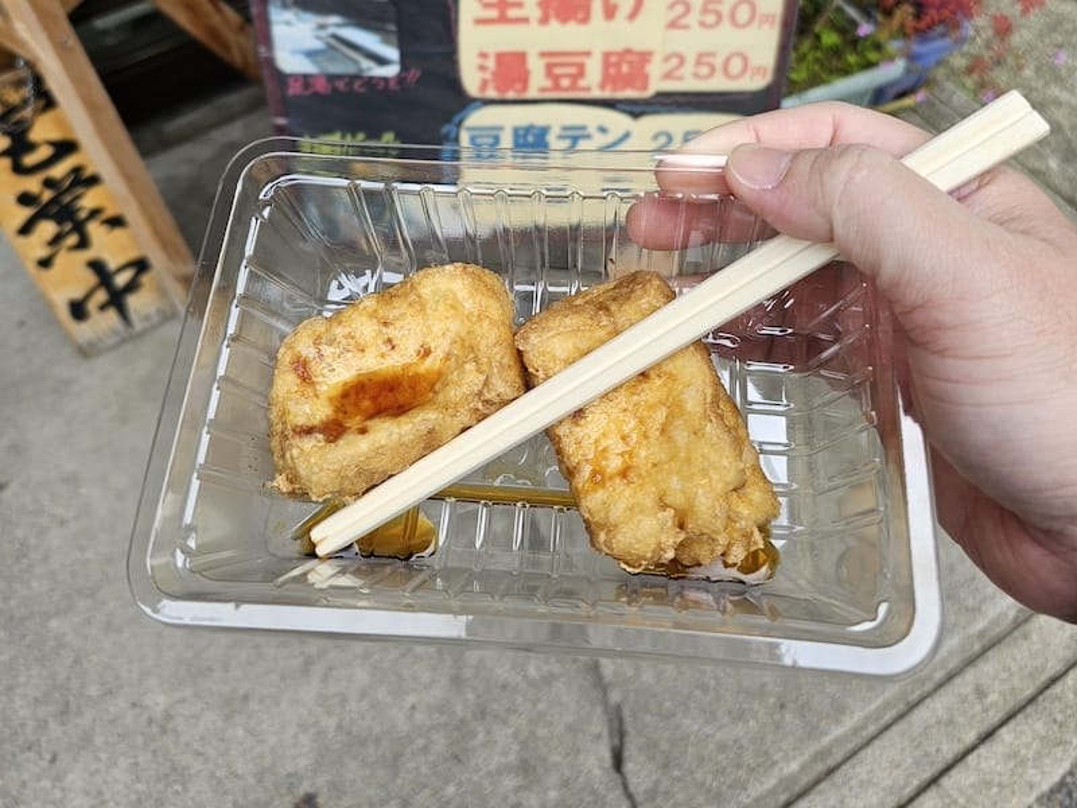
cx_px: 538
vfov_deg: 58.9
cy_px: 404
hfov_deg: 73.9
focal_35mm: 23
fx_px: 716
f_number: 1.7
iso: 10
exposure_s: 1/180
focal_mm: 6.3
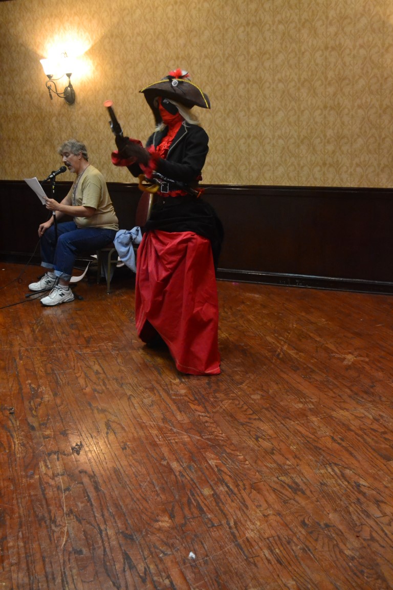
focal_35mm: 42
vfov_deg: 46.4
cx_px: 196
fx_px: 688
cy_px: 295
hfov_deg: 31.9
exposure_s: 1/40
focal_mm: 28
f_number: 4.5
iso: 3200
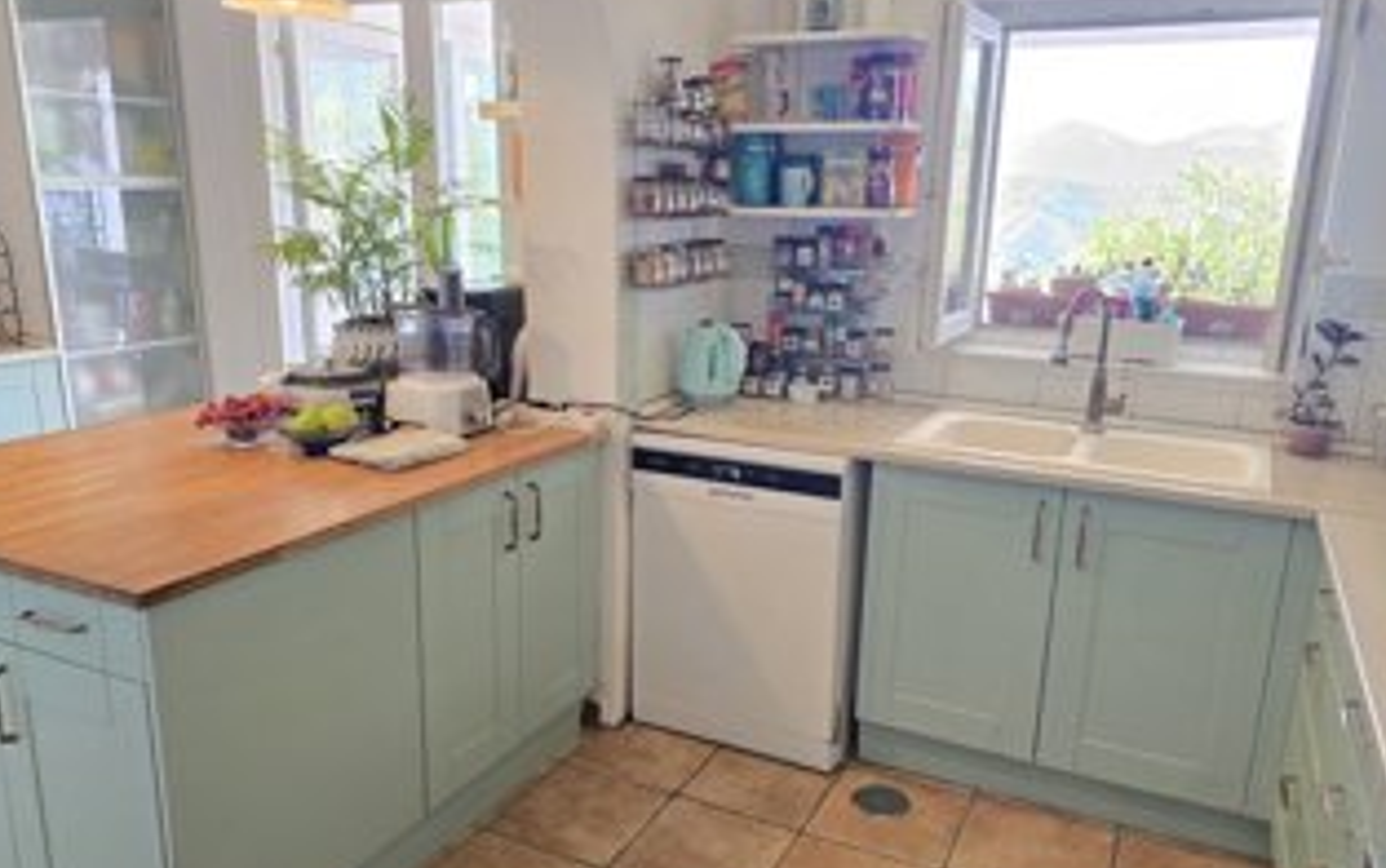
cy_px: 461
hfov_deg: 66.4
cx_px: 700
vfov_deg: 44.6
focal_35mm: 28
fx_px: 1058
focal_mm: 6.3
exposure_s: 1/100
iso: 320
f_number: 1.7
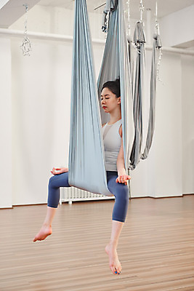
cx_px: 97
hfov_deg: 24.6
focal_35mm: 55
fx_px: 444
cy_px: 146
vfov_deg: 36.2
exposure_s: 1/125
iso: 800
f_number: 2.8
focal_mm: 55
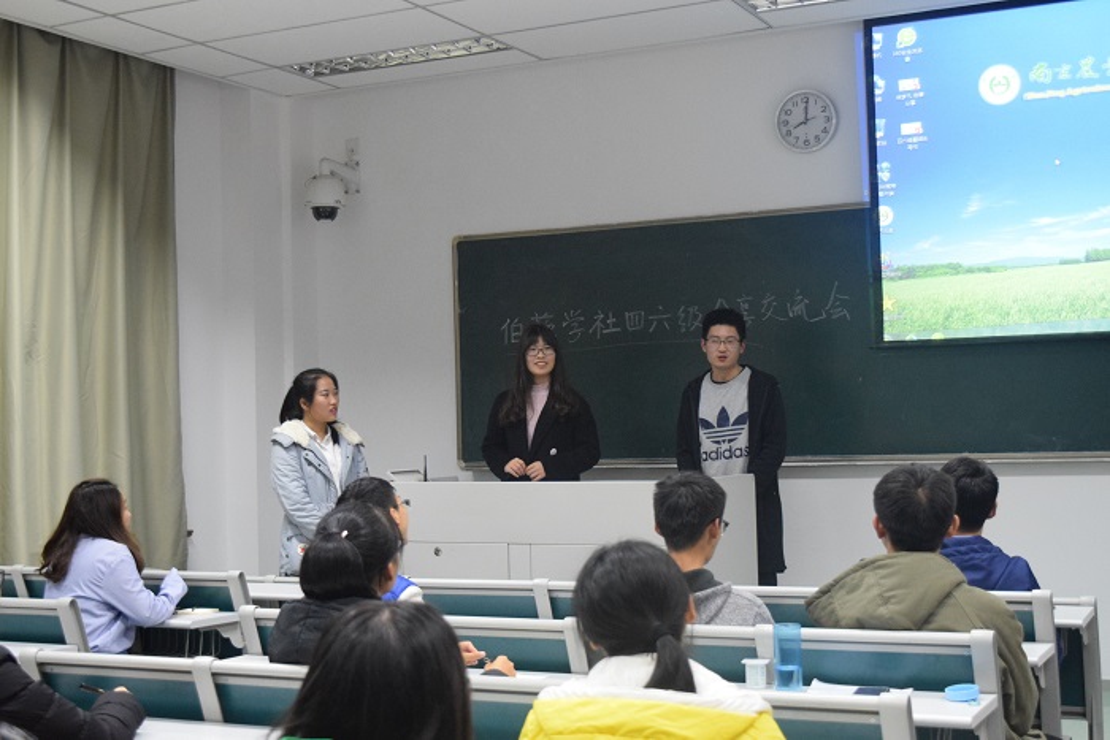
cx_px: 555
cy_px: 370
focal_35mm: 51
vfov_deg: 26.5
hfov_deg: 38.9
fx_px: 1573
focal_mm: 34
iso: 3200
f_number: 5.6
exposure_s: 1/60
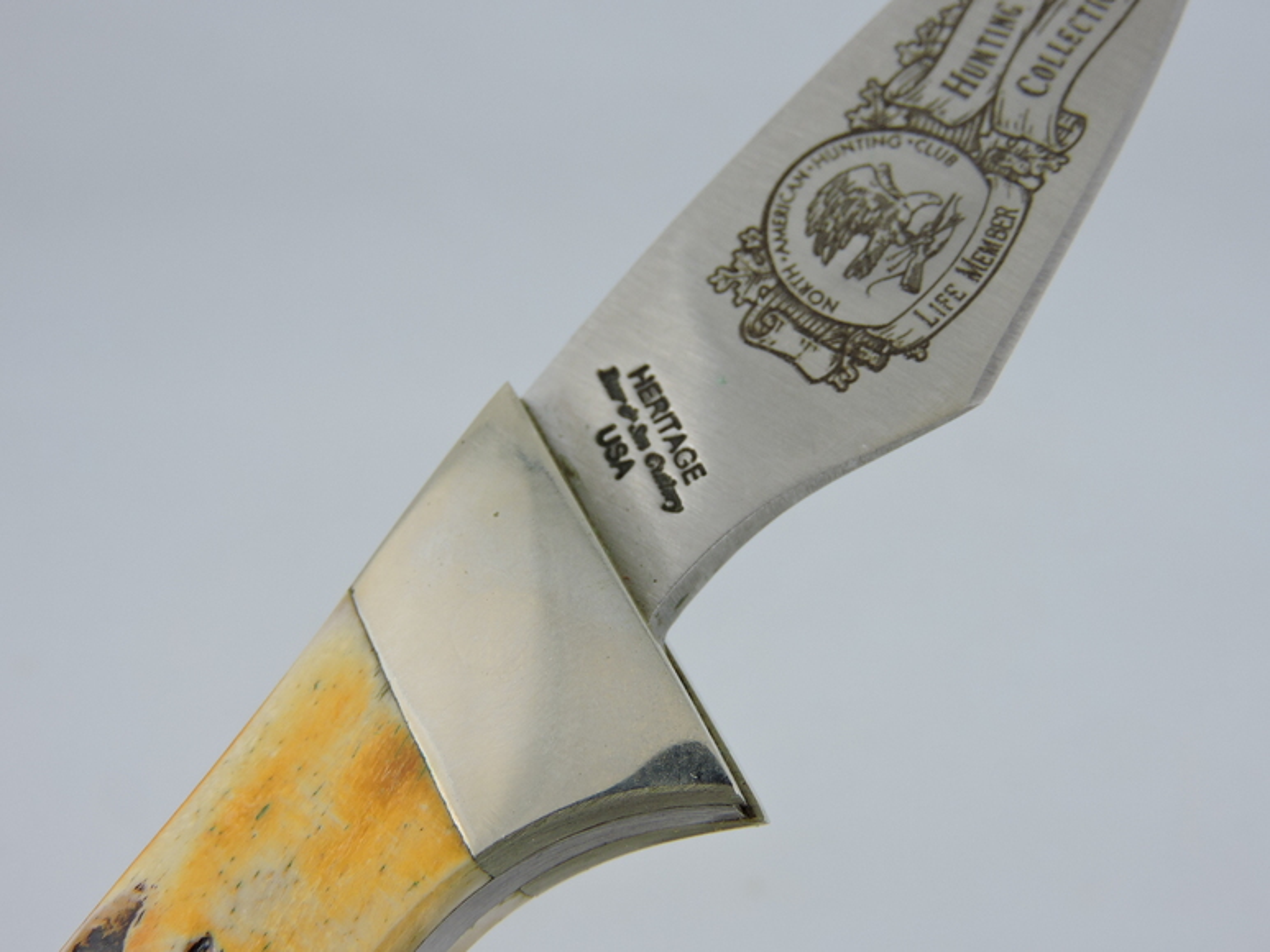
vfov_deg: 29.1
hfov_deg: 38.2
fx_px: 1835
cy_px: 476
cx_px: 635
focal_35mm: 50
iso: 100
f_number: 4
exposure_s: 1/50
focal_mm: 9
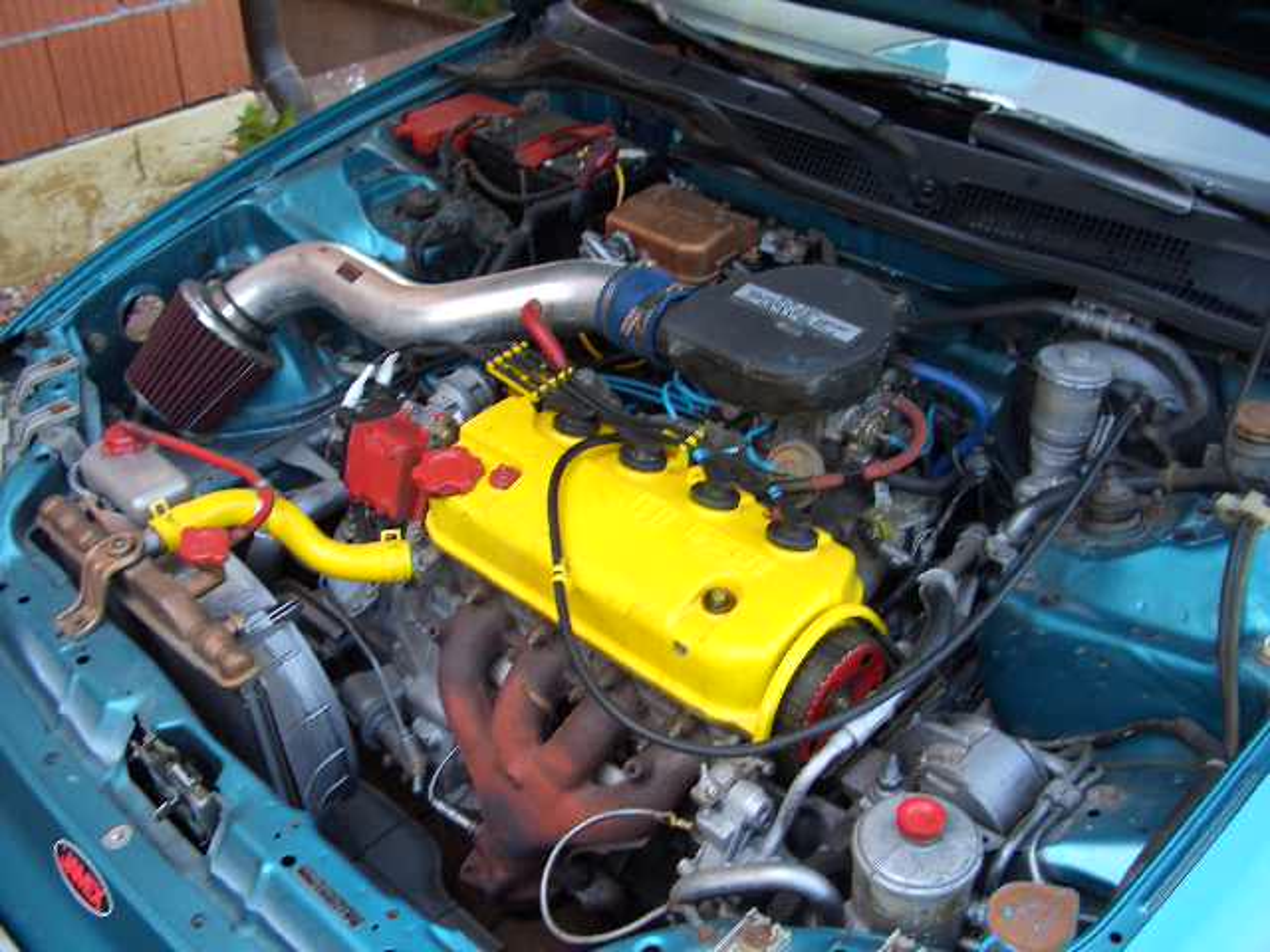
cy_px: 476
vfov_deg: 40.7
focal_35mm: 35
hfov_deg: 52.6
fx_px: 1284
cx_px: 635
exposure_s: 1/60
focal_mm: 5.8
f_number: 2.6
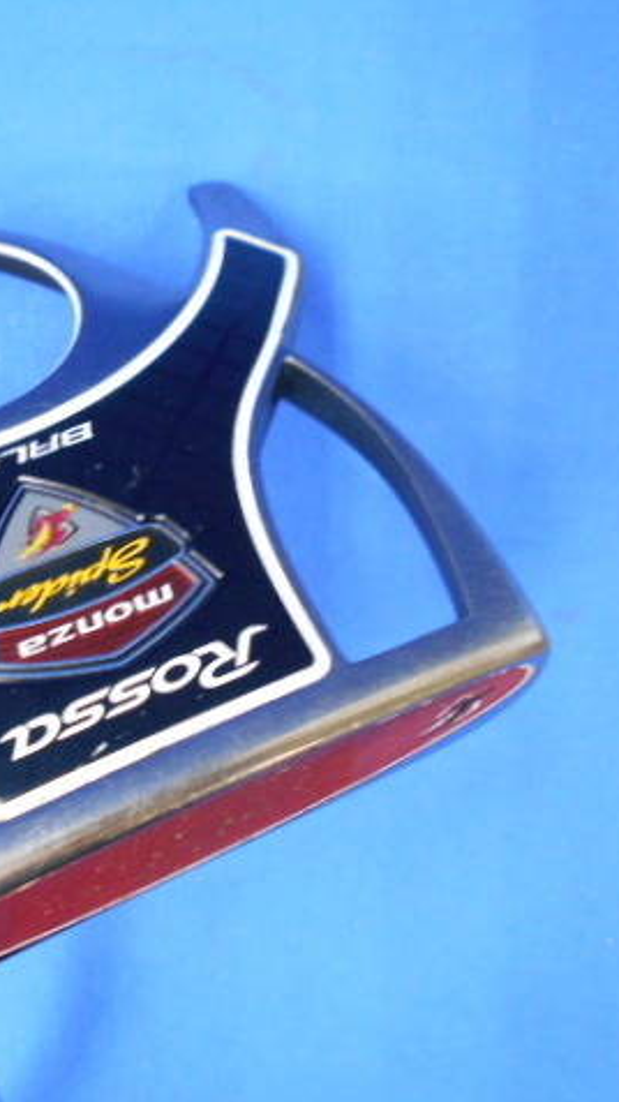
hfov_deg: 30.2
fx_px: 1110
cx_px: 99
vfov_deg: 52.8
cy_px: 550
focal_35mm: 38
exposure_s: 1/20
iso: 400
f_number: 3.2
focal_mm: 4.6
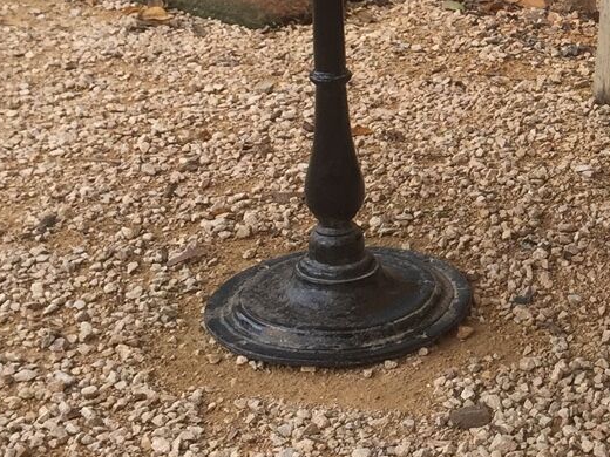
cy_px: 40
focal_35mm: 91
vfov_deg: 16.0
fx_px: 1604
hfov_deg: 20.2
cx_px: 721
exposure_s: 1/117
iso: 32
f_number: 2.2
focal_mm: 4.15
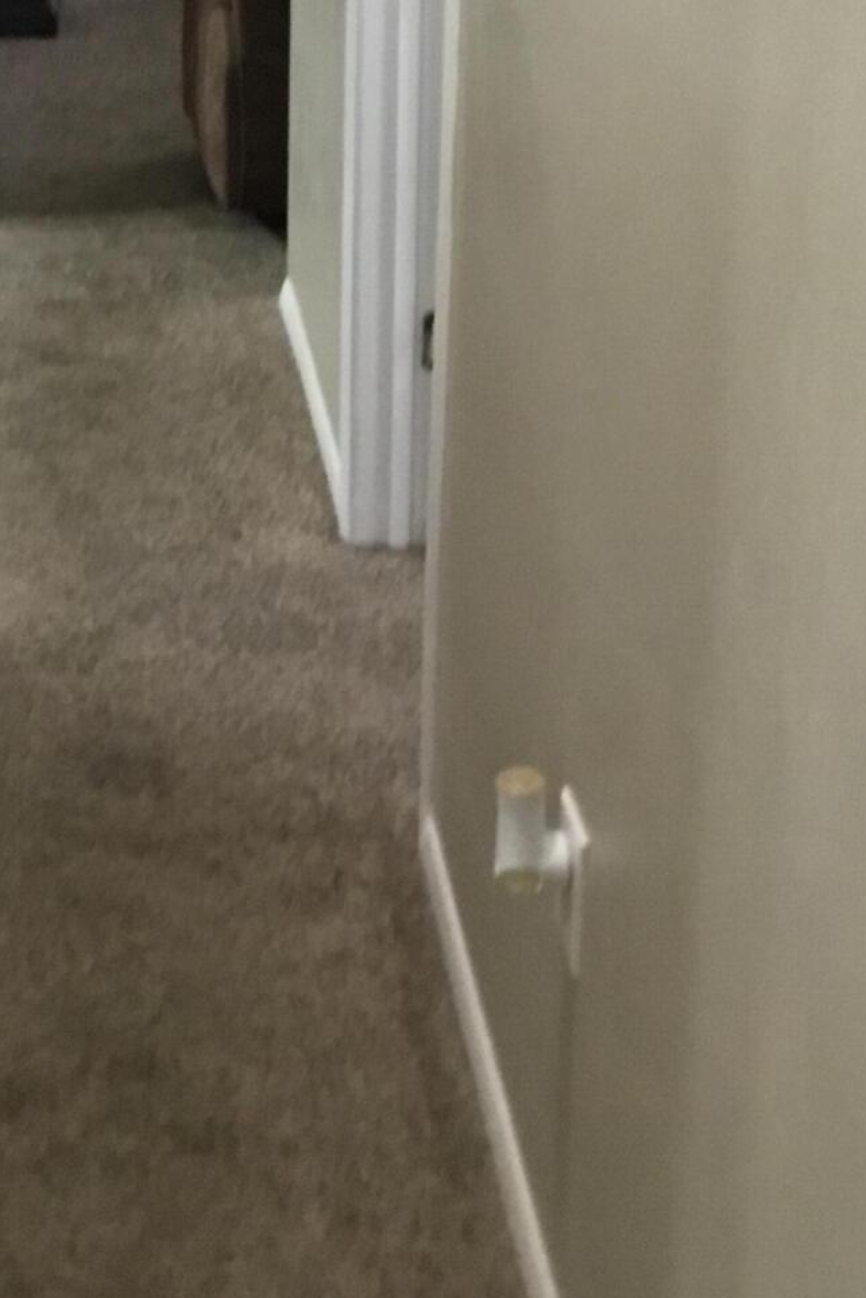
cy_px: 227
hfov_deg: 20.2
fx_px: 2416
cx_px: 212
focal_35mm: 67
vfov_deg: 29.3
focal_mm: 3.3
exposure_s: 1/17
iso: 200
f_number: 2.4
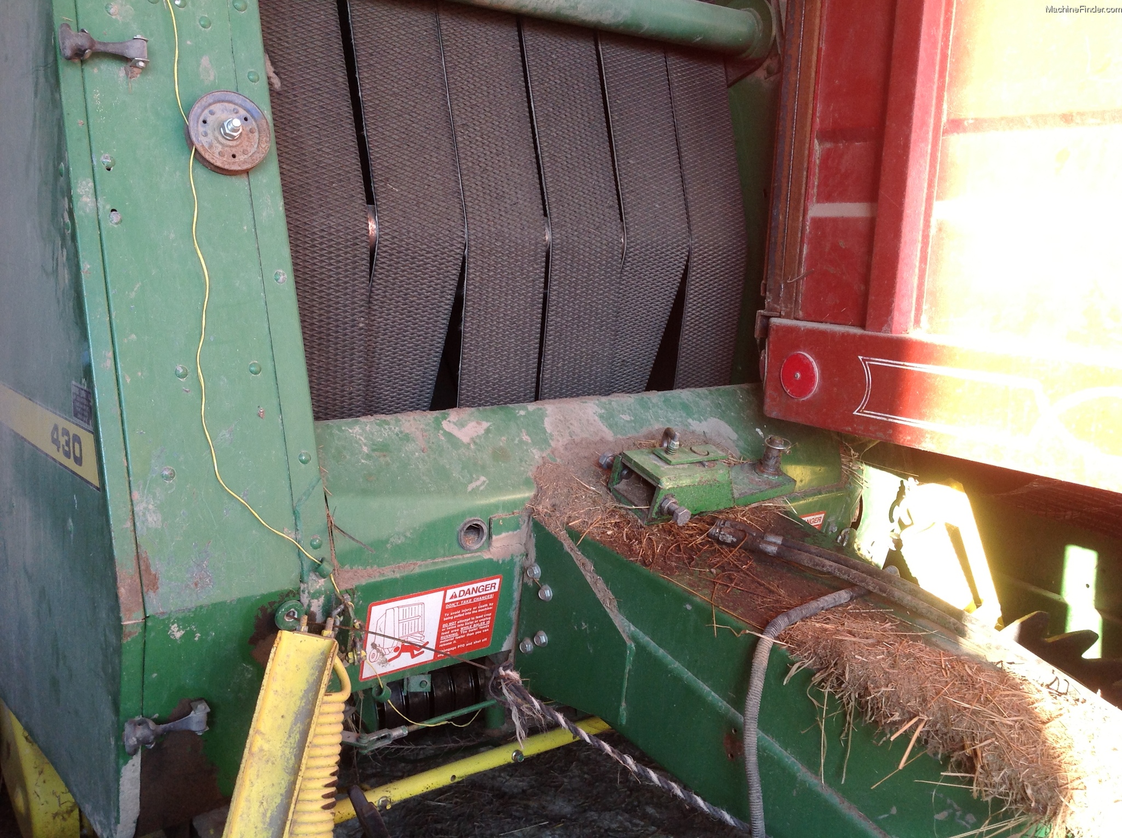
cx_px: 561
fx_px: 1133
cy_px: 419
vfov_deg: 40.6
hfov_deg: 52.7
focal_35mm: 35
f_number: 2.4
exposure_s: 1/120
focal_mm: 4.28
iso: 64
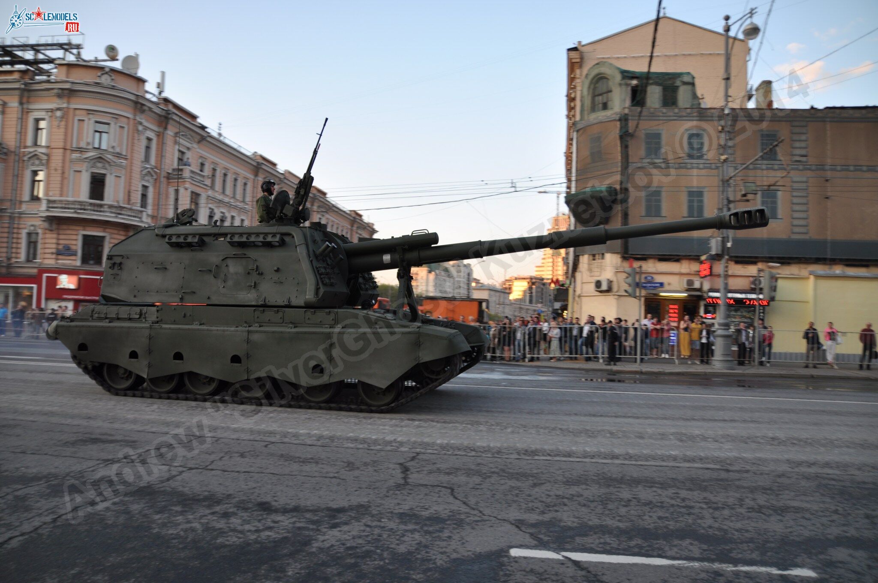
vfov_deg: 47.8
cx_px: 439
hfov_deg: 67.4
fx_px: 658
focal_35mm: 27
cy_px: 292
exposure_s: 1/160
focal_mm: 18
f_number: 2.8
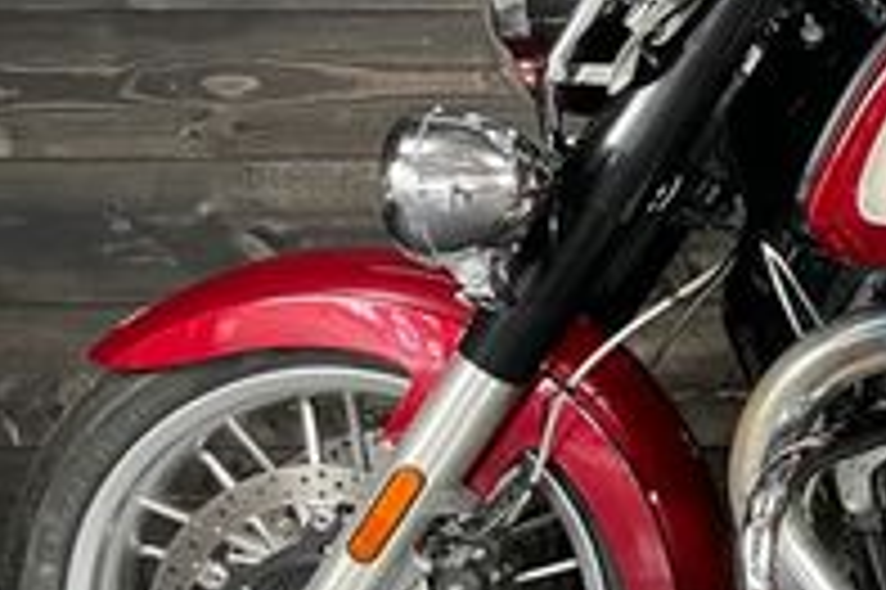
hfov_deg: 19.8
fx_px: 2164
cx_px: 1358
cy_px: 230
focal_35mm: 88
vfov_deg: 15.5
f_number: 1.6
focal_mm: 4.2
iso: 400
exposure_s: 1/33
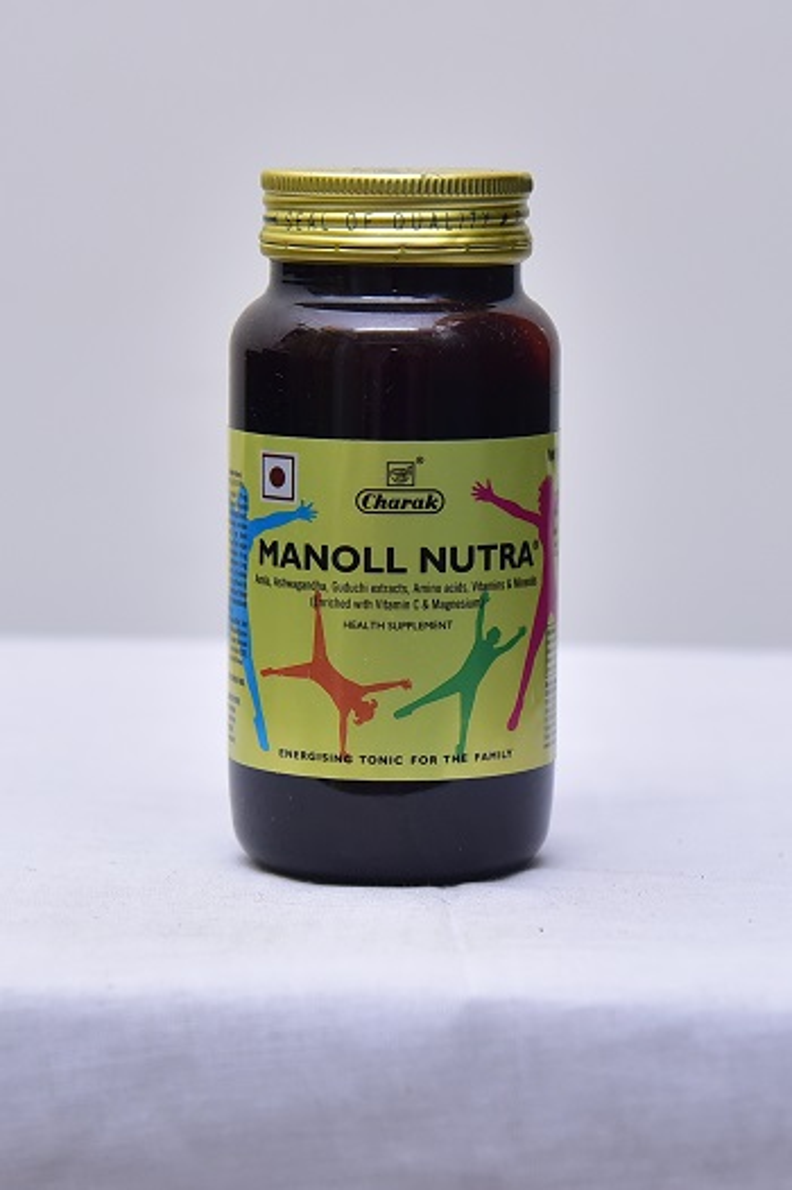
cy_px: 595
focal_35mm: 66
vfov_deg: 30.5
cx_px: 396
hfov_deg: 20.6
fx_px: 2181
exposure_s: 1/160
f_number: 4
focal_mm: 66
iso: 1250
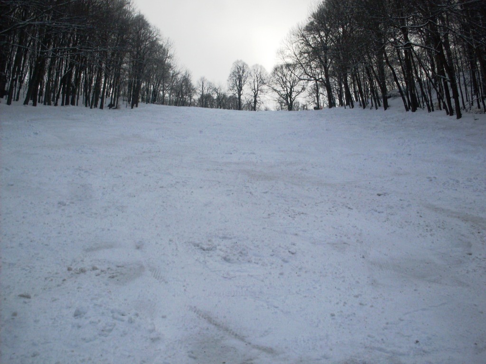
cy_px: 182
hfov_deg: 49.0
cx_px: 243
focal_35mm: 38
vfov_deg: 37.7
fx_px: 534
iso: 80
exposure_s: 1/250
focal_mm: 6.3
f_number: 8.4
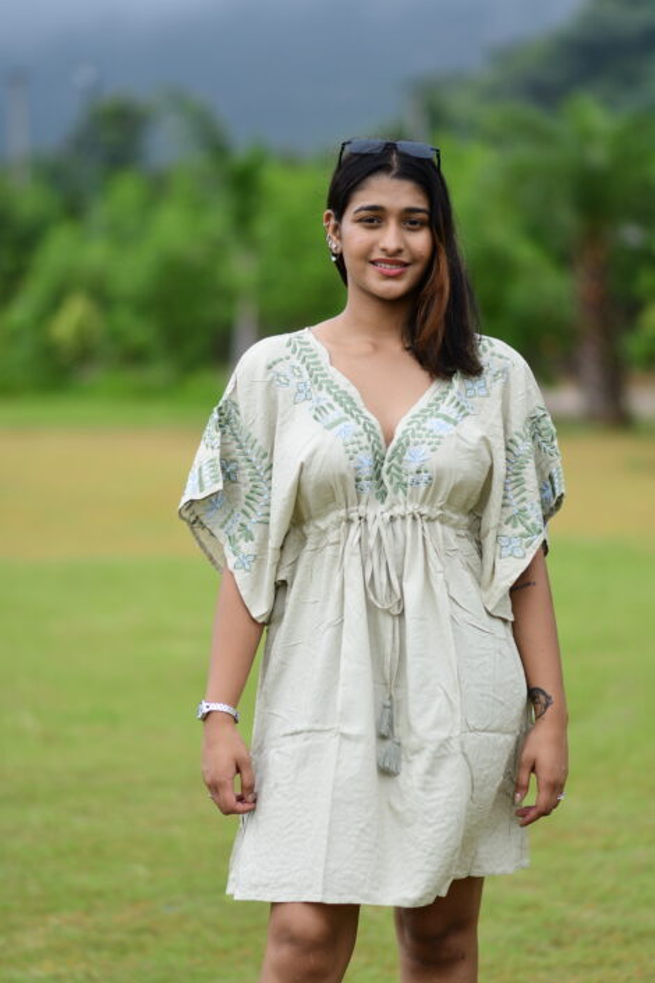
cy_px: 492
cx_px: 328
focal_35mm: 127
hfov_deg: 10.8
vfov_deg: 16.1
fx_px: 3466
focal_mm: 85
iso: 160
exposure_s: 1/2500
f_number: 1.8
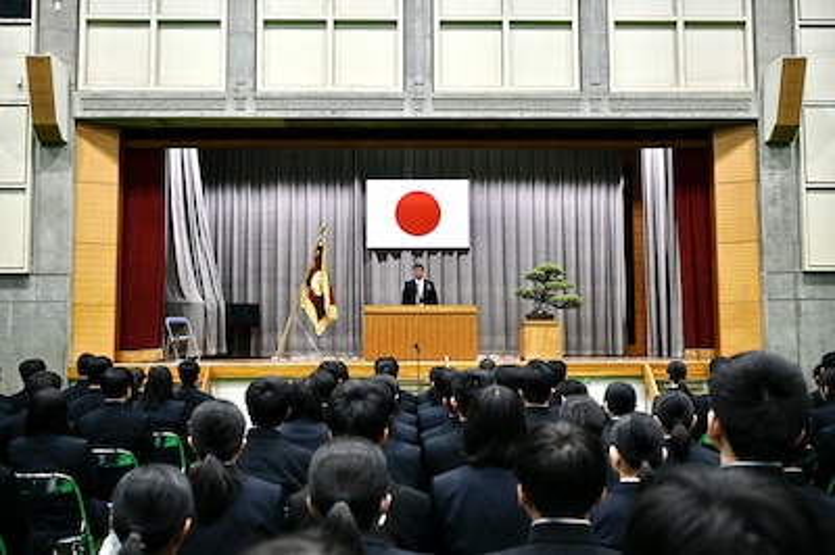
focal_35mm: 35
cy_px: 278
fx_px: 811
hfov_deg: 54.5
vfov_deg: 37.8
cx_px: 418
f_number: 4
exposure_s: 1/40
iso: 720
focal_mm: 35
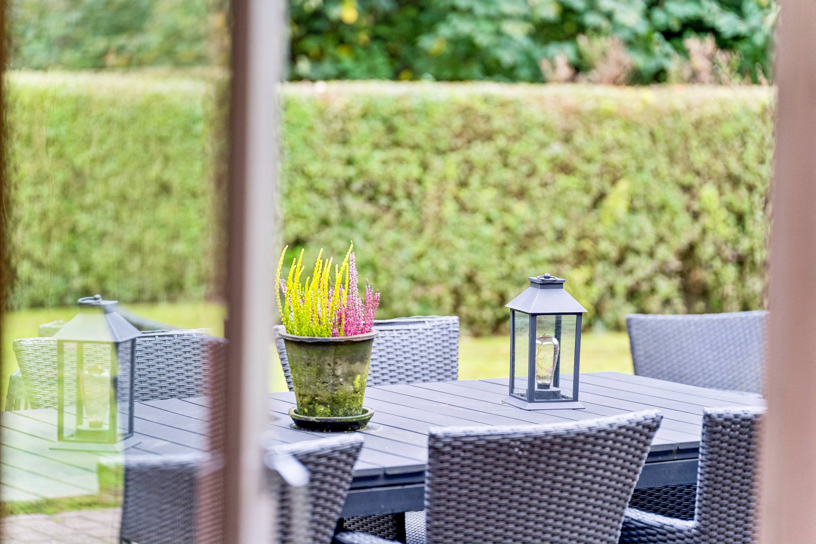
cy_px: 272
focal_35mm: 116
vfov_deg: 11.8
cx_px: 408
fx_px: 2629
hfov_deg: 17.6
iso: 800
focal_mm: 116
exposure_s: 1/500
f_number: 2.8
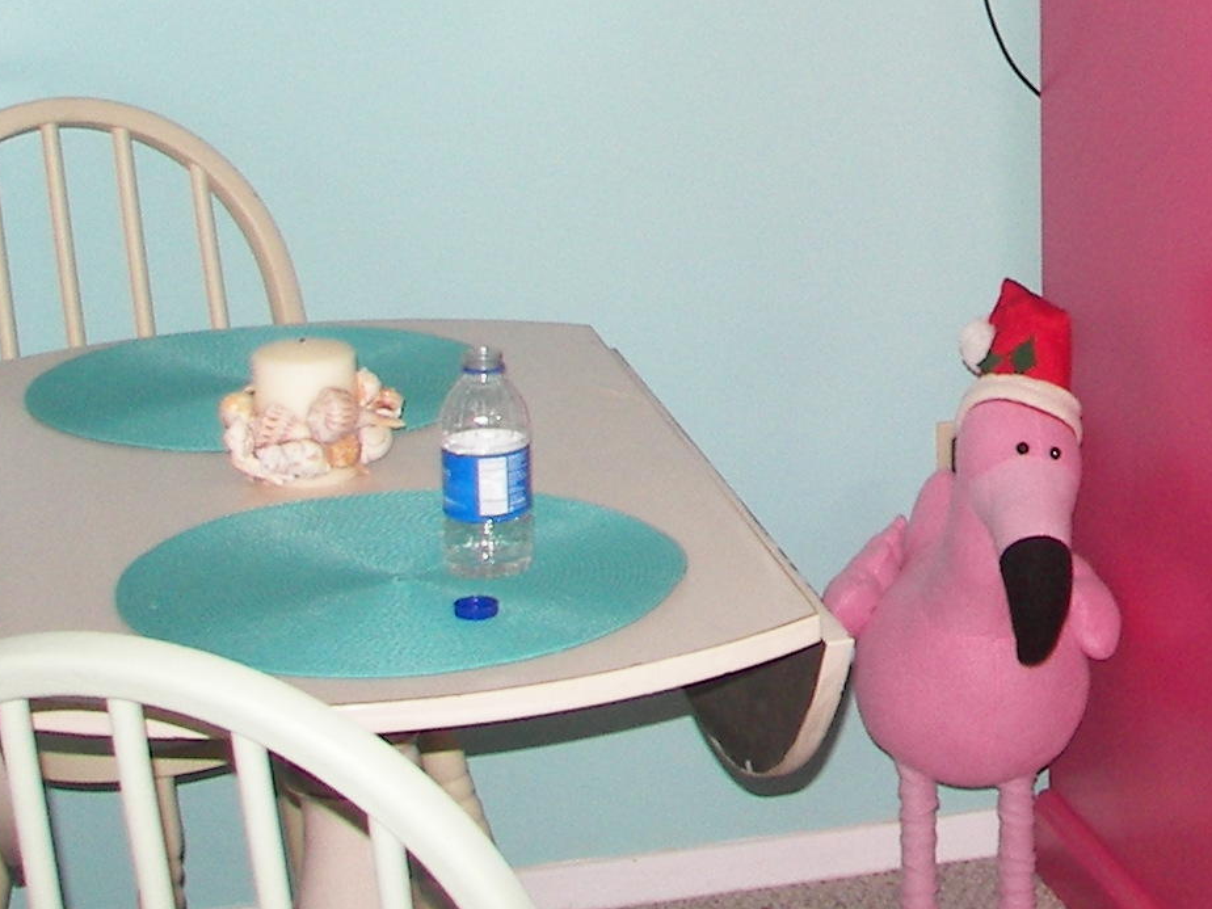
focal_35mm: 101
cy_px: -186
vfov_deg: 14.2
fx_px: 3536
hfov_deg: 18.8
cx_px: 1303
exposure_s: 1/30
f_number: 2.8
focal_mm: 6
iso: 100
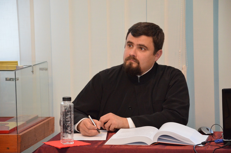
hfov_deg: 13.1
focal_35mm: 158
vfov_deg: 8.7
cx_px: 116
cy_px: 76
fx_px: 1008
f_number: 5.6
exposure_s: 1/60
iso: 4000
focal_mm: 105
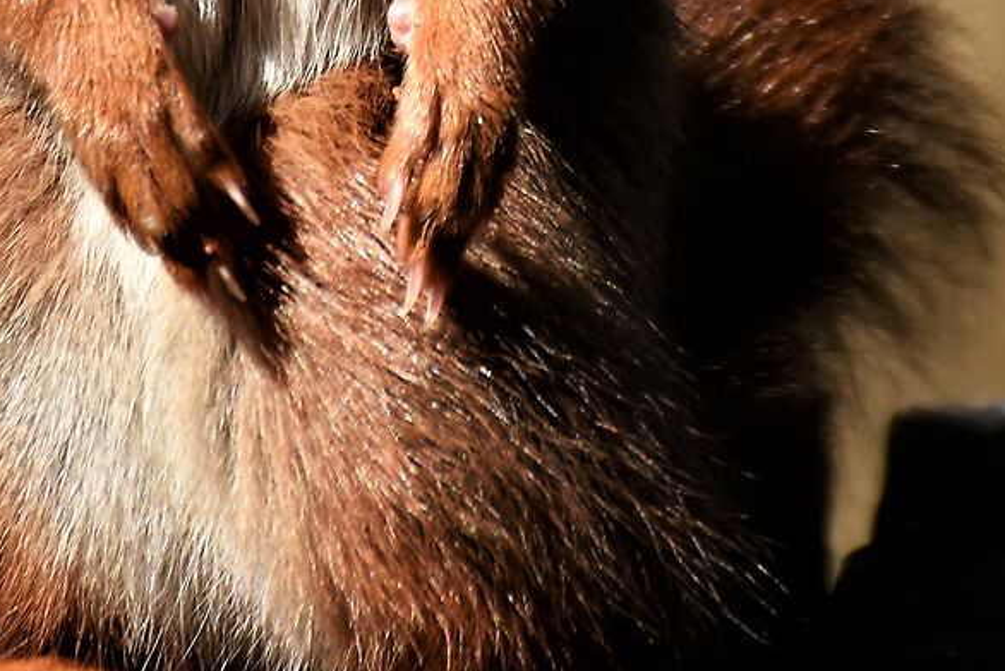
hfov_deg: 1.5
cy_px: -316
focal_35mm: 1413
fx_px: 39454
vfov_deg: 1.0
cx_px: 439
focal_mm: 230
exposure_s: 1/1000
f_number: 5.6
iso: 360
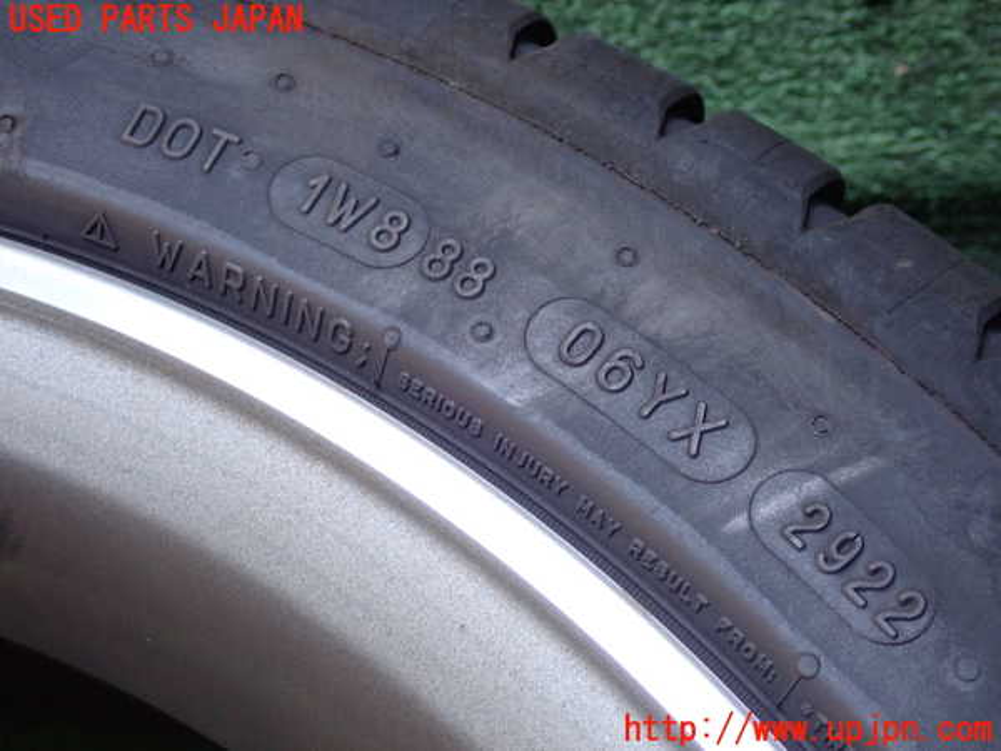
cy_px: 376
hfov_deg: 25.3
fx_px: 2227
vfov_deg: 19.1
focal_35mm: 77
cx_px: 500
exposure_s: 1/125
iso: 800
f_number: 4.1
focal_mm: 13.65
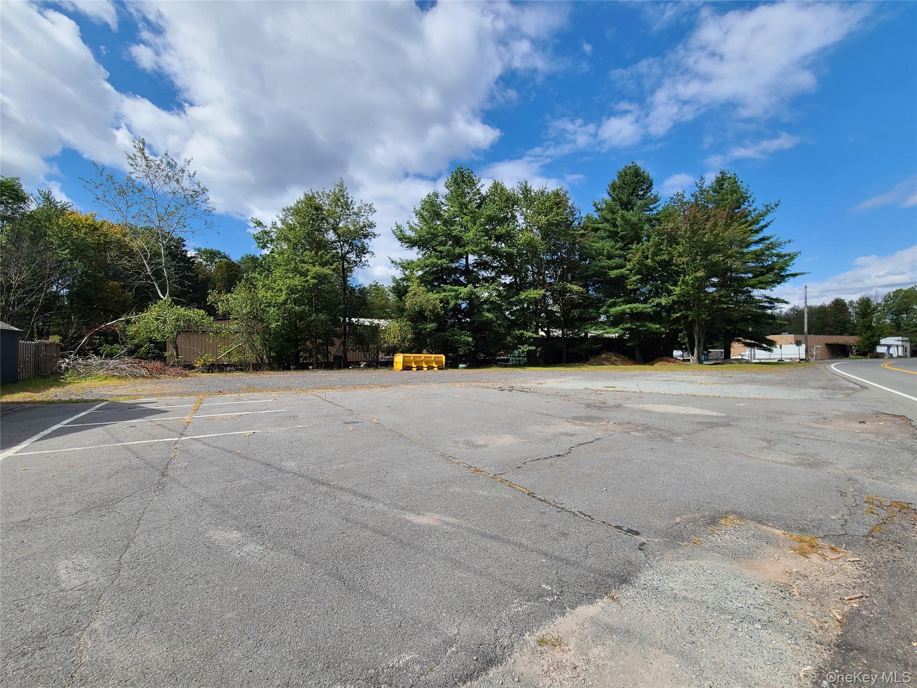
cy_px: 344
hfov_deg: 106.2
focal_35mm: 13
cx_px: 458
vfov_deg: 89.9
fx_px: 344
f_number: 2.2
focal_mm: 2.2
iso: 50
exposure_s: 1/1650
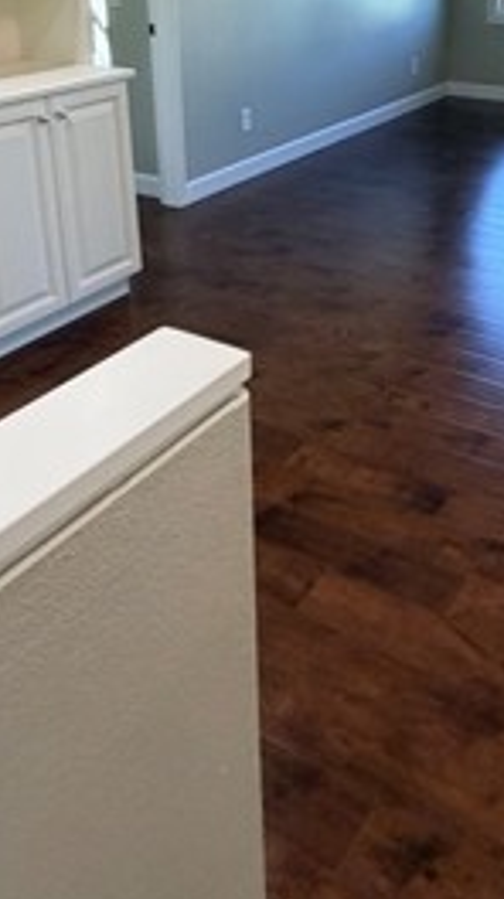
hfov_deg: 31.4
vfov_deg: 51.4
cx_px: 375
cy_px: 211
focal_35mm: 37
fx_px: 881
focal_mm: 2.22
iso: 320
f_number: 2.2
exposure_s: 1/120
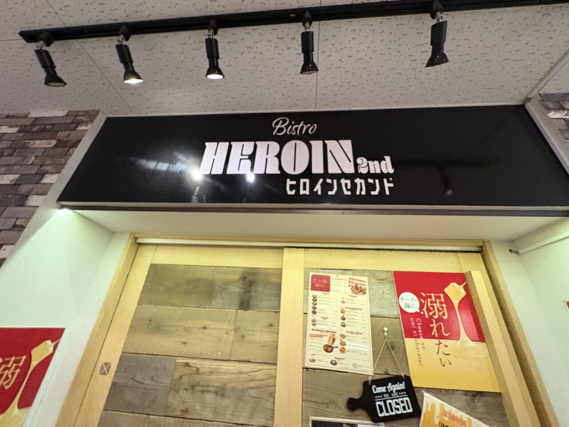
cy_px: 214
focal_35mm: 14
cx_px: 284
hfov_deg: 102.1
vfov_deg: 85.7
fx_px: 230
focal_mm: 2.22
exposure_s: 1/53
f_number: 2.2
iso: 800
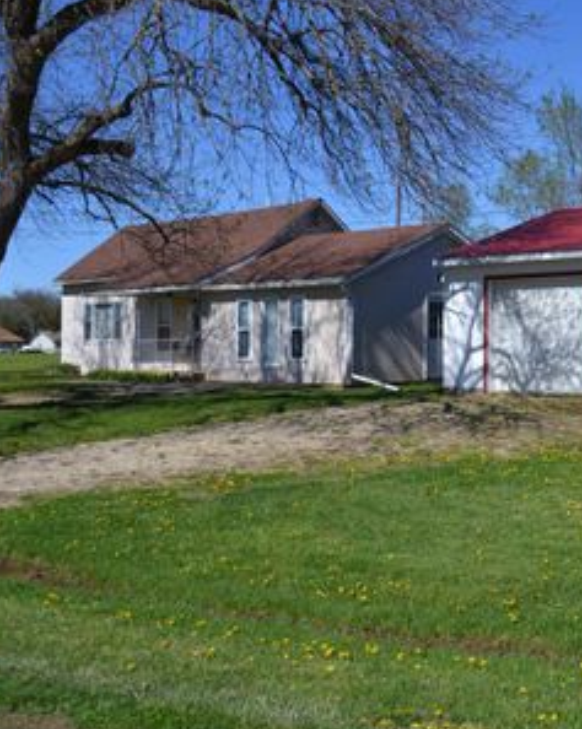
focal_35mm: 50
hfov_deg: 29.2
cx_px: 513
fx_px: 1074
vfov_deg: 37.5
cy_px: 360
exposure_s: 1/320
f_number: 9
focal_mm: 21
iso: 100
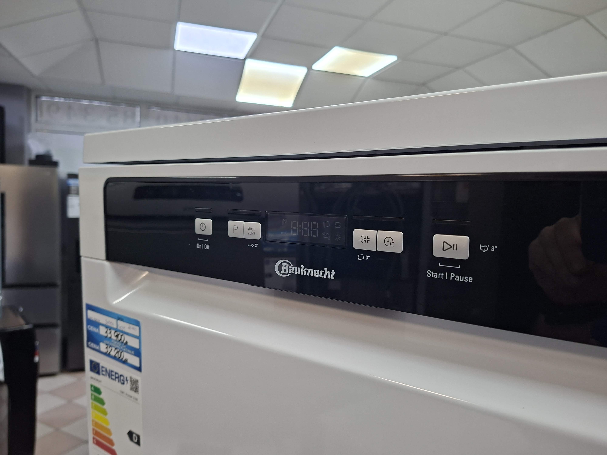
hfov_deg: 73.9
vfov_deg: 58.9
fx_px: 403
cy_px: 228
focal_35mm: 23
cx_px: 304
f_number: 1.8
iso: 320
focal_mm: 5.54
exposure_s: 1/100
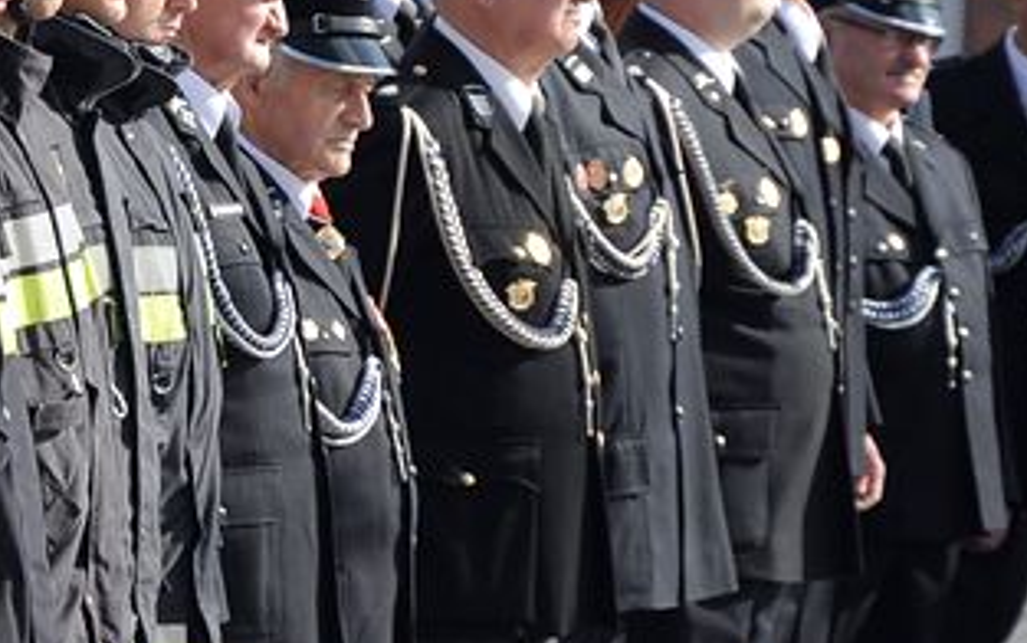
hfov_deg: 4.8
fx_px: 12193
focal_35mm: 435
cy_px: 143
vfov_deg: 3.0
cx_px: -135
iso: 400
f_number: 7.1
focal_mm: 105
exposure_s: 1/800
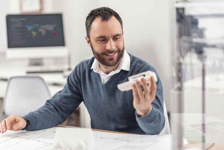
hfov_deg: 23.9
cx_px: 112
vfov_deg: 16.1
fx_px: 529
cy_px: 75
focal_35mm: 85
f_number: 2
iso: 160
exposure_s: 1/160
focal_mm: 85
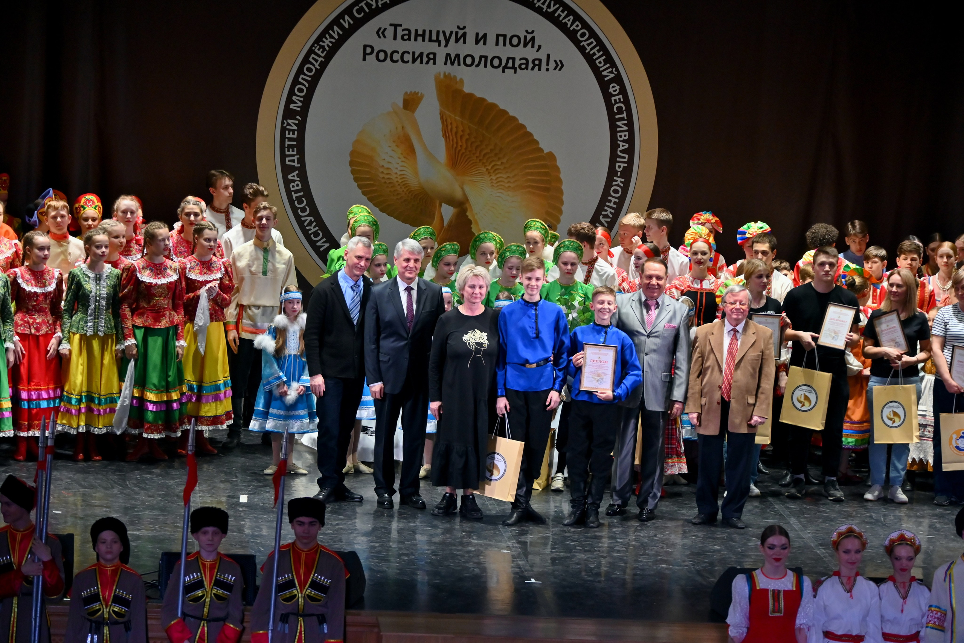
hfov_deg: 16.3
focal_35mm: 126
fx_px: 3374
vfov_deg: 10.9
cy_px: 322
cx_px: 482
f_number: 5.6
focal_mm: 84
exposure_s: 1/180
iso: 800
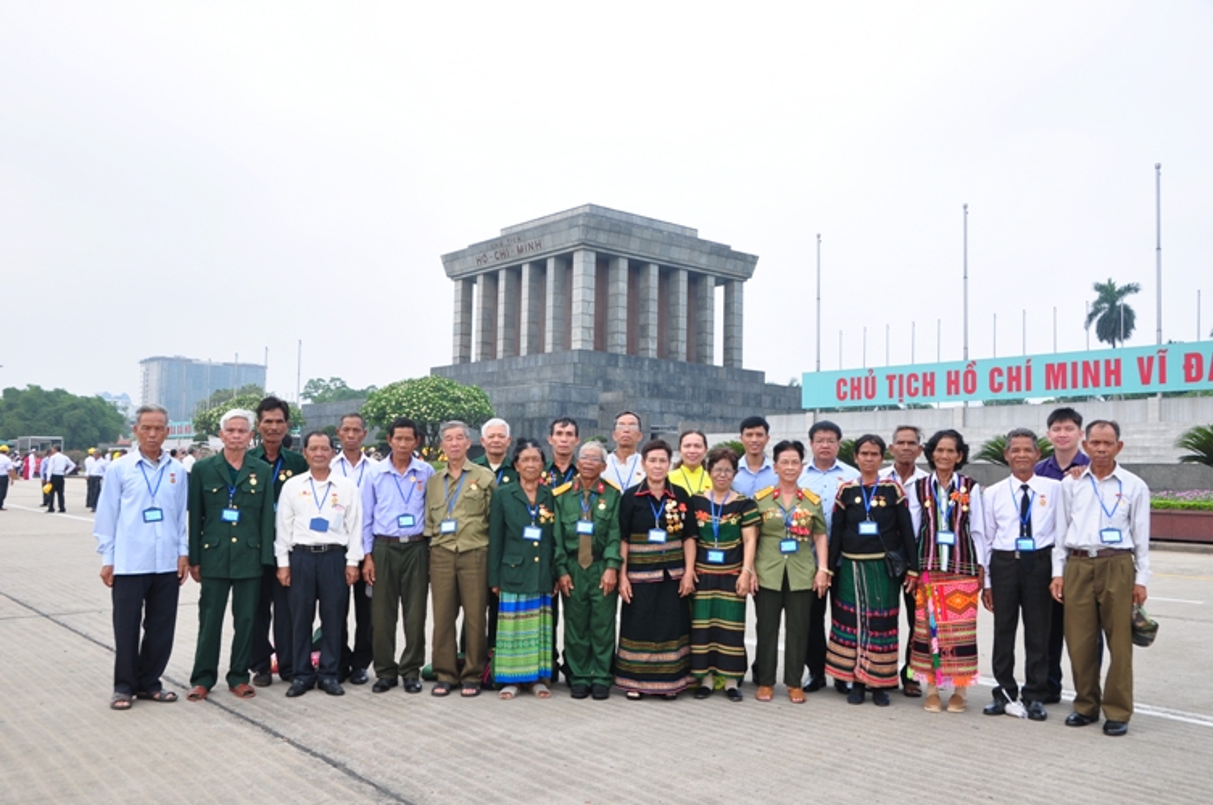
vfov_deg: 43.5
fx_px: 1010
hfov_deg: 62.0
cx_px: 606
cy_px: 402
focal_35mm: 30
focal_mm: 20
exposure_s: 1/200
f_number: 7.1
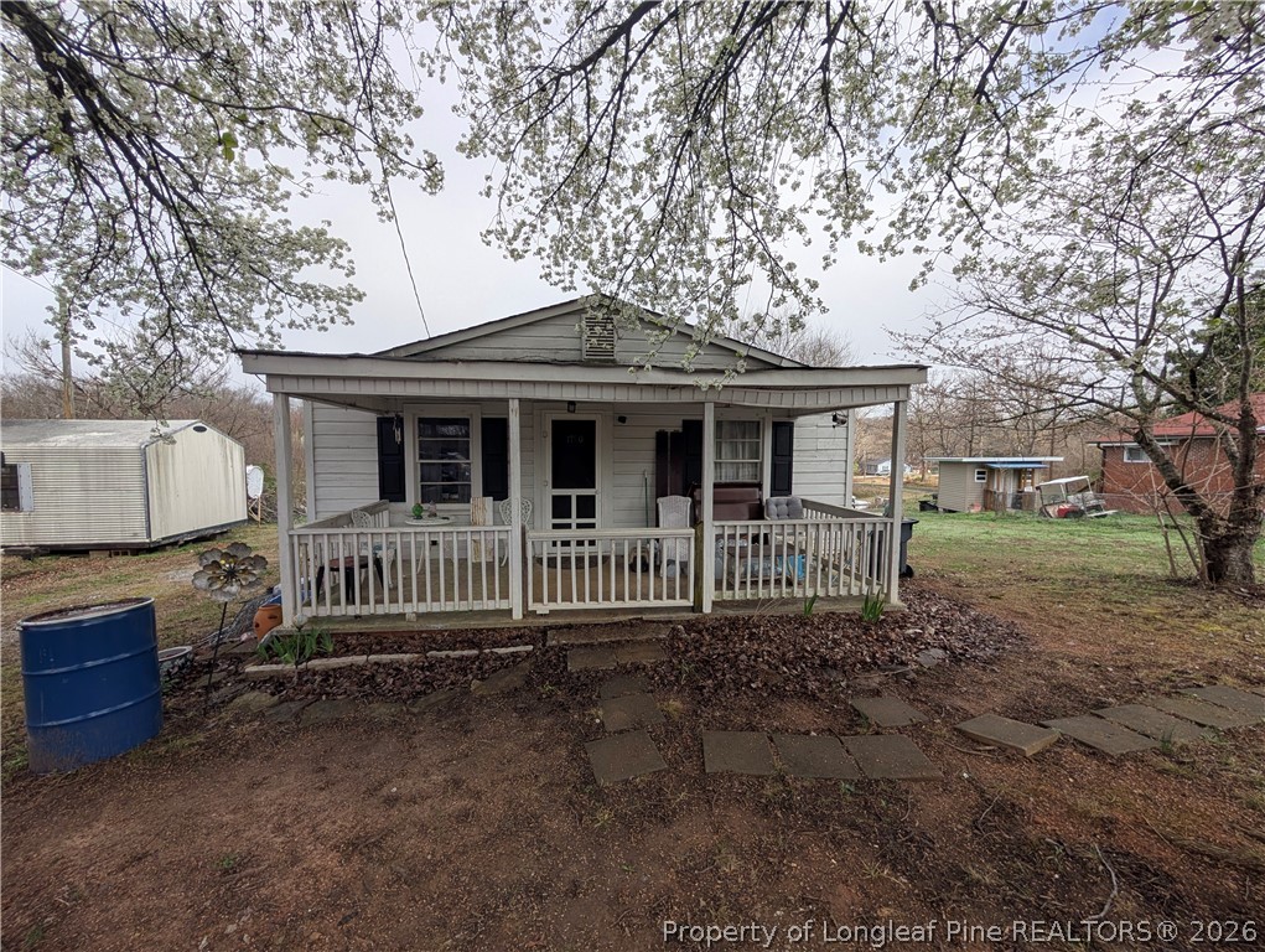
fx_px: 439
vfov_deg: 94.6
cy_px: 476
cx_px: 632
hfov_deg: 110.5
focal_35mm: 12
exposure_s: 1/1721
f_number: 1.7
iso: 52
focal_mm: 2.02
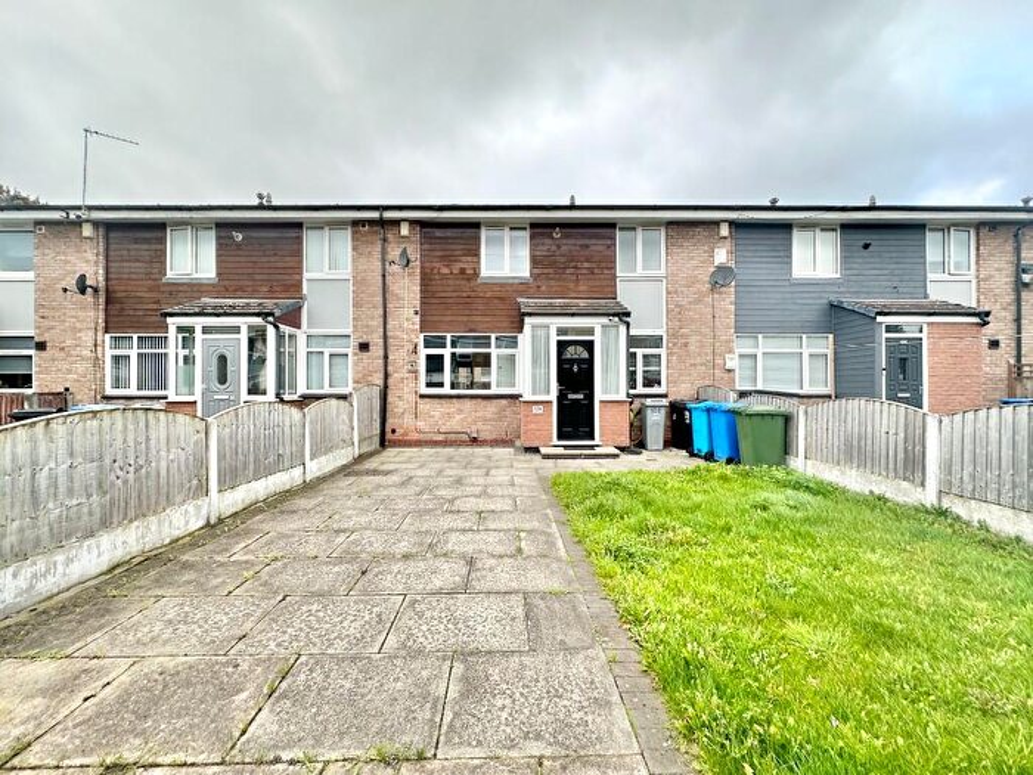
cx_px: 516
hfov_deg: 102.1
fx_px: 418
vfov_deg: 85.7
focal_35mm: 14
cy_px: 388
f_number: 2.2
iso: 40
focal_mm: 2.22
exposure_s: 1/255
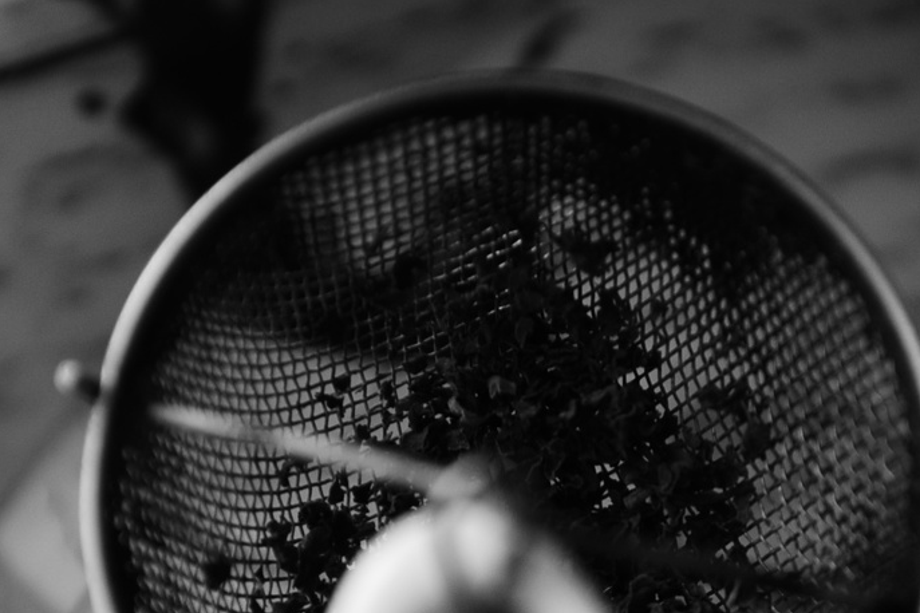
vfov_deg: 8.1
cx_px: 516
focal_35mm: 168
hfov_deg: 12.2
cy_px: 611
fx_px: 4293
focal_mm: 55
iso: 400
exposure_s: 1/30
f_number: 5.6
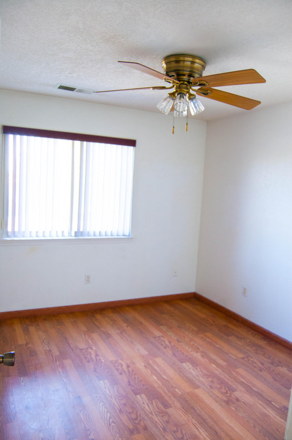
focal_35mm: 27
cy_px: 220
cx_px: 146
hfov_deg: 47.8
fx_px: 329
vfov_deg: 67.4
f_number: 3.5
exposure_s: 1/40
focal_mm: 18
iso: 400
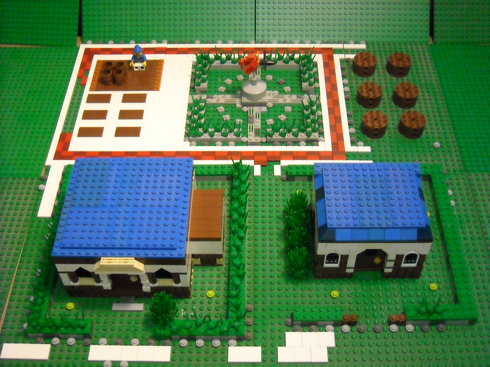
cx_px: 245
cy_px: 184
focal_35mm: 49
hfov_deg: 38.9
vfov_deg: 29.7
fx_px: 694
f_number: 3.2
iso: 800
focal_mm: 7.92
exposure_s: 1/109
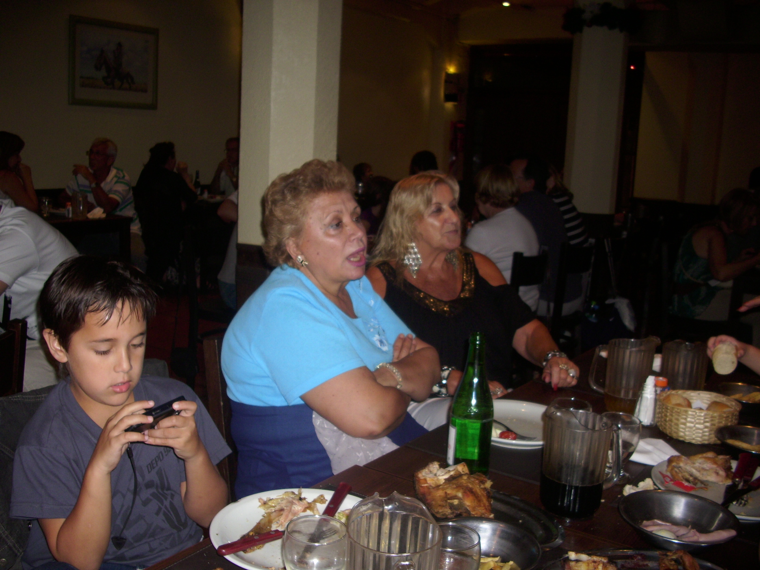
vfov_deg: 45.4
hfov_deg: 58.4
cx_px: 380
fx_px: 681
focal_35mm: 31
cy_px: 285
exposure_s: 1/60
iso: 50
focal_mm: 6.2
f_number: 2.8
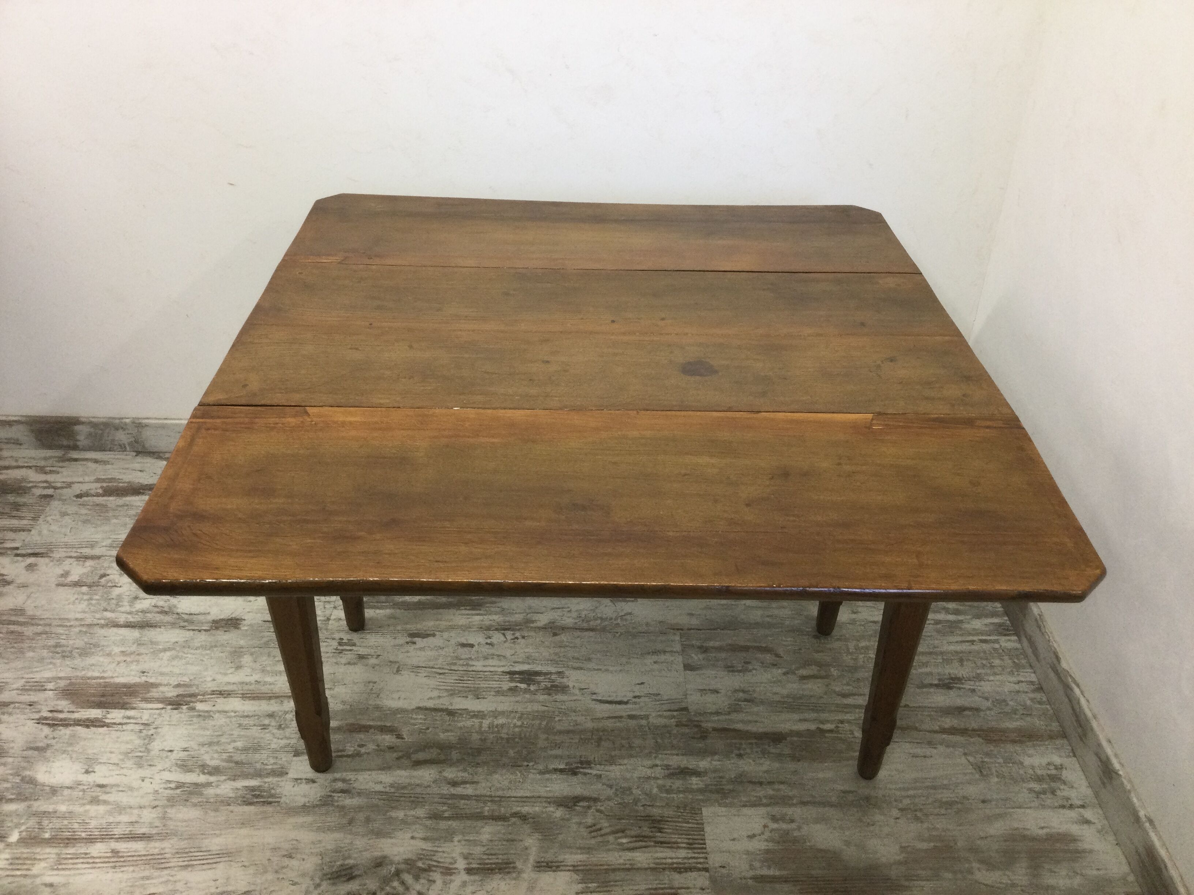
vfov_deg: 45.4
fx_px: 1069
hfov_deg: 58.4
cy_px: 448
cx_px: 597
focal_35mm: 31
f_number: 2.4
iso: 80
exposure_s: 1/33
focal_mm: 3.3
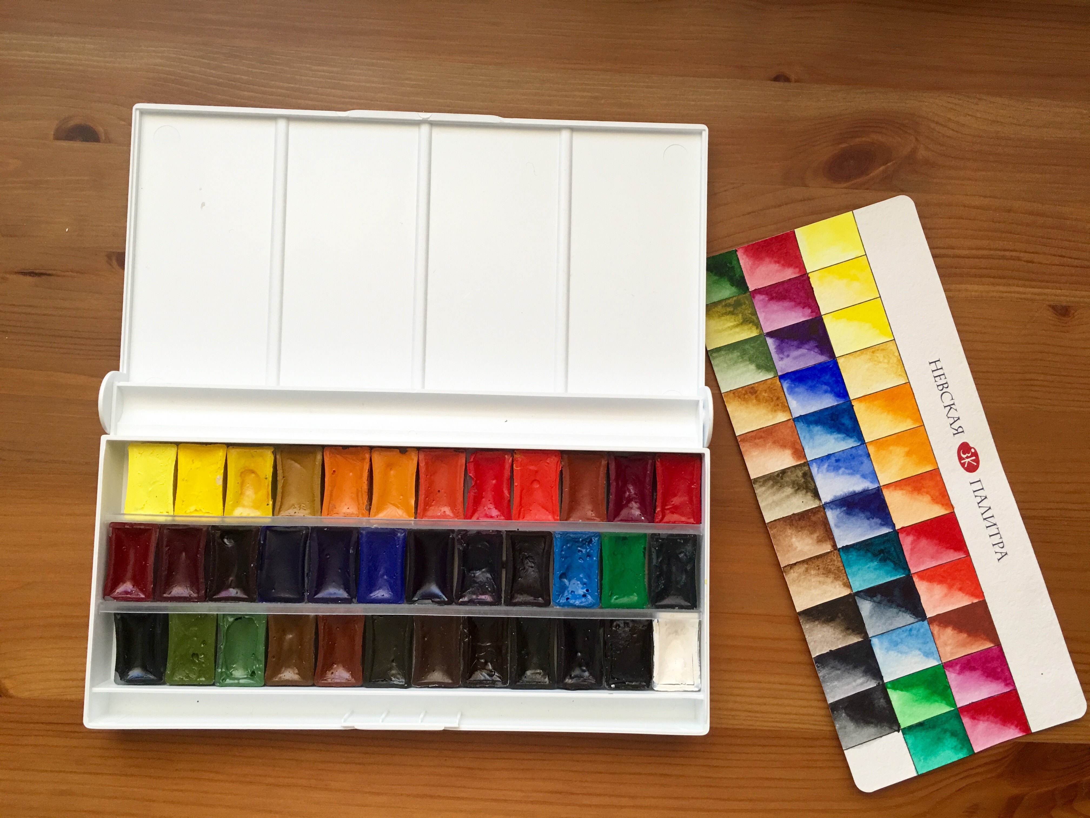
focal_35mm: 29
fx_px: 913
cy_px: 409
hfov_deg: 61.7
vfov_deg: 48.2
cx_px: 545
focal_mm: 4.15
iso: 40
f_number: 2.2
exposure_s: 1/30
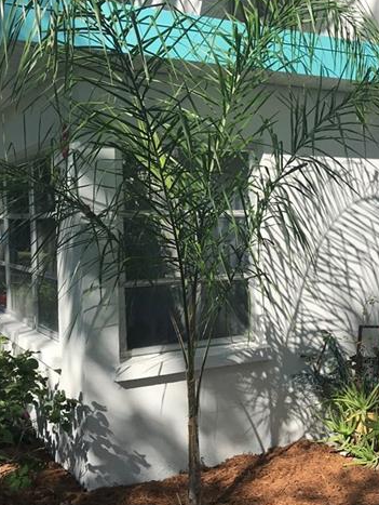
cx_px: 270
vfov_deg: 41.1
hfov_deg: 31.2
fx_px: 671
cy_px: 296
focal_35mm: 46
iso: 20
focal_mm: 3.99
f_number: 1.8
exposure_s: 1/2457
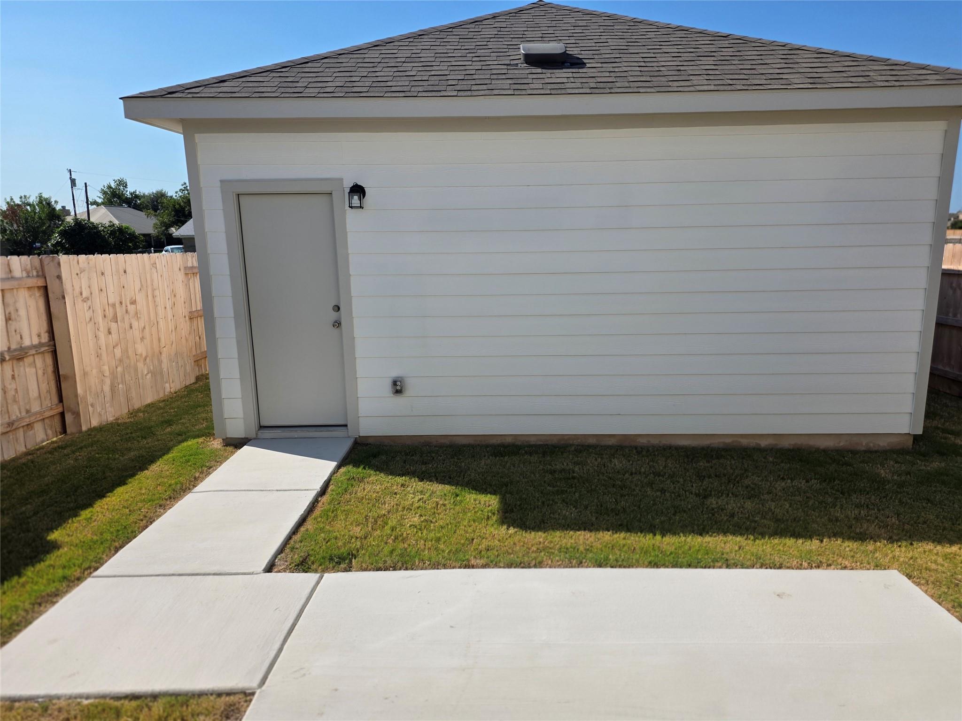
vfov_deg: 58.9
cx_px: 481
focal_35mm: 23
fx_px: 639
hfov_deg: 73.9
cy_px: 360
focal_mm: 6.25
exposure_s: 1/7944
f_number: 1.7
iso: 80
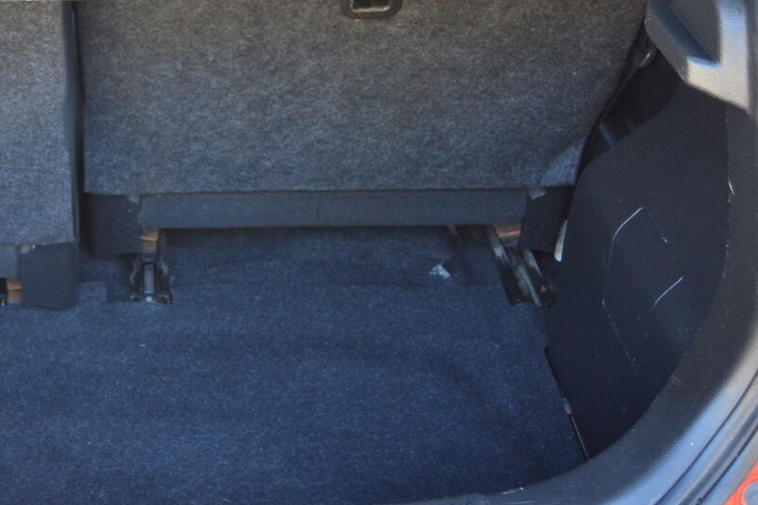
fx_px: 1369
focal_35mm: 65
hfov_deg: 29.4
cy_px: 13
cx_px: 44
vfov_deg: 20.3
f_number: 3.5
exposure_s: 1/60
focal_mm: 18
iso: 400
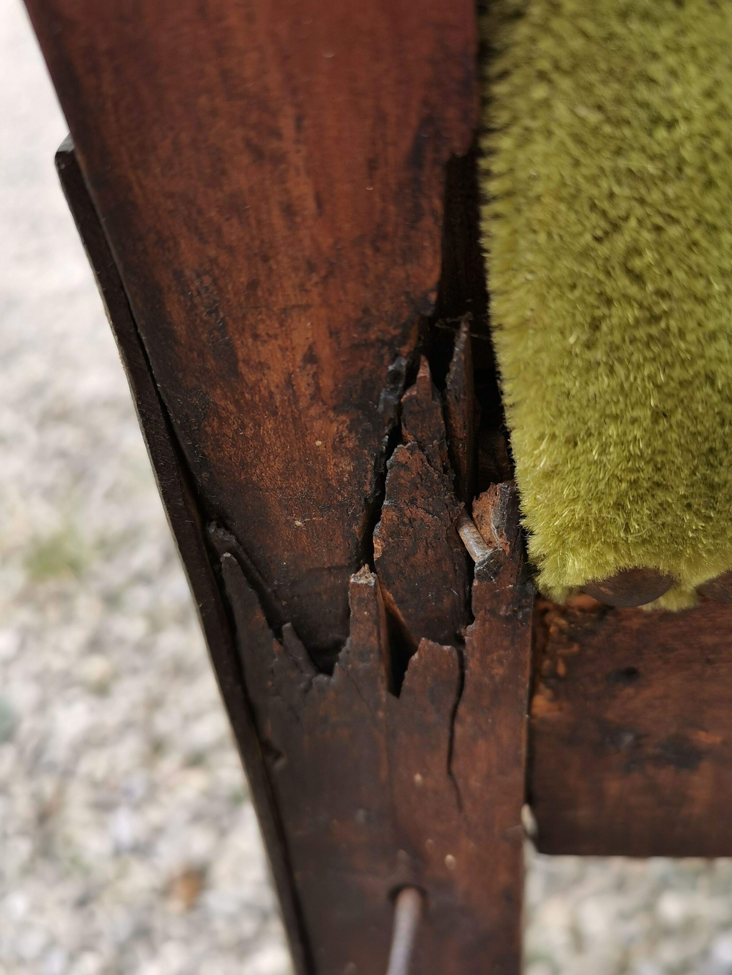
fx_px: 987
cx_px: 366
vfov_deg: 52.6
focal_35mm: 35
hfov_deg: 40.7
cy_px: 488
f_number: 1.8
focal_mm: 5.58
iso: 50
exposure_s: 1/257
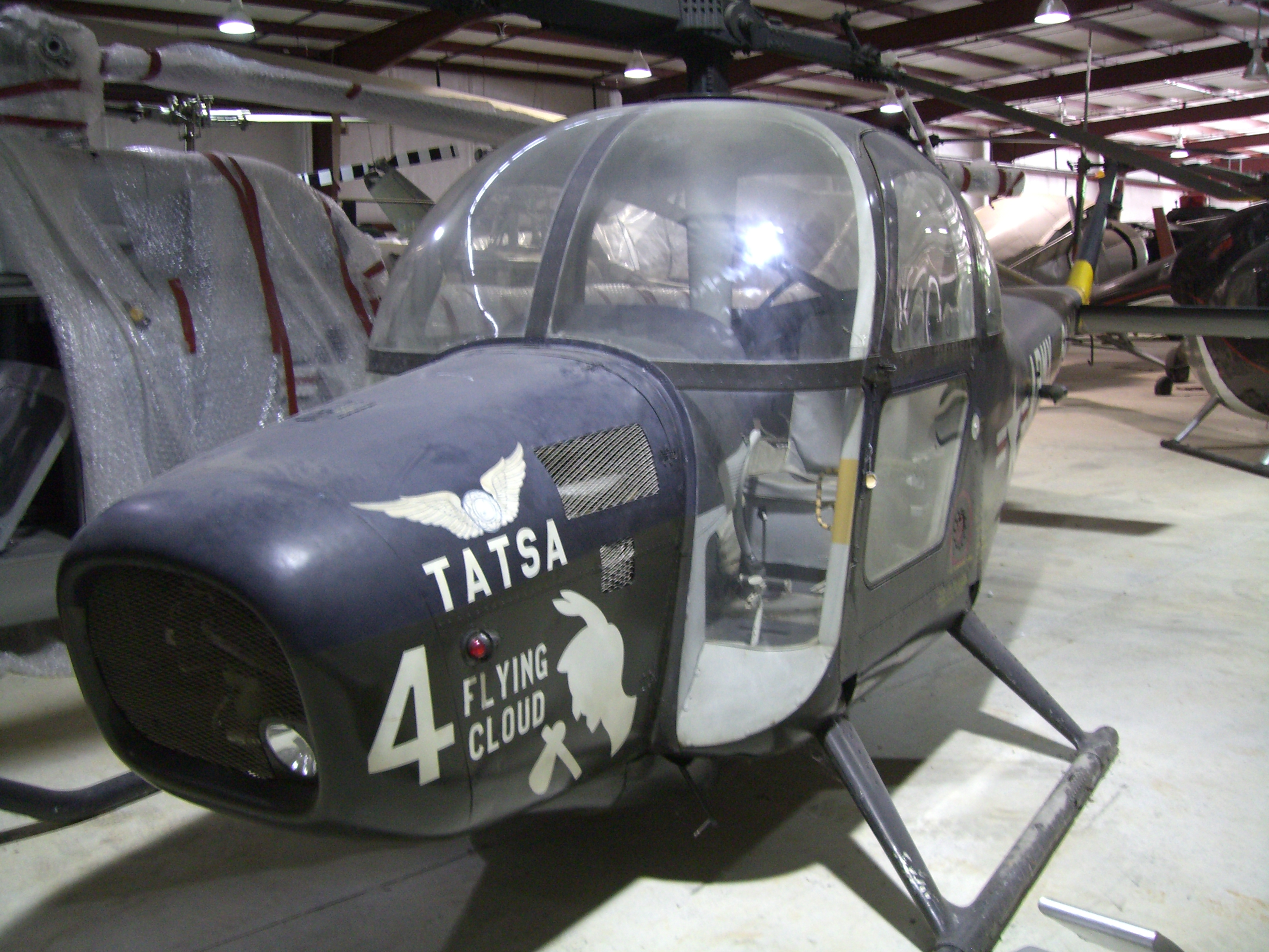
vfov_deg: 37.7
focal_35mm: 38
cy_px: 476
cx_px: 634
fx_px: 1393
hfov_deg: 49.0
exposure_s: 1/8
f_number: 2.7
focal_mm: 6.2
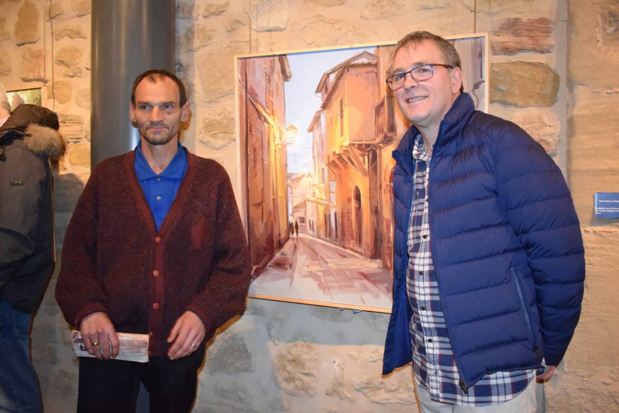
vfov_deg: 40.0
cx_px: 310
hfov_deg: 57.2
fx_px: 567
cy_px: 206
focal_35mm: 33
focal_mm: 22
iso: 3200
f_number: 3.8
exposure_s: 1/60
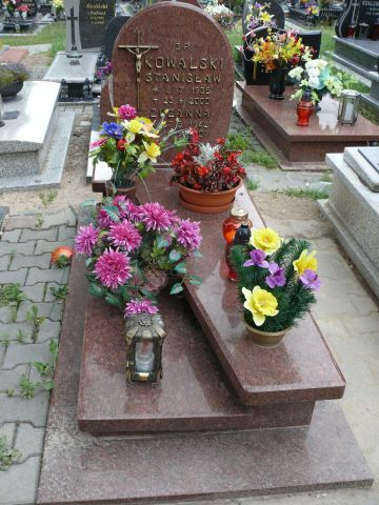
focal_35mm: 35
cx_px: 190
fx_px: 511
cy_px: 252
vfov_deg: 52.6
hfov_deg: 40.7
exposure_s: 1/100
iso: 100
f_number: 3.6
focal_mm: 7.4
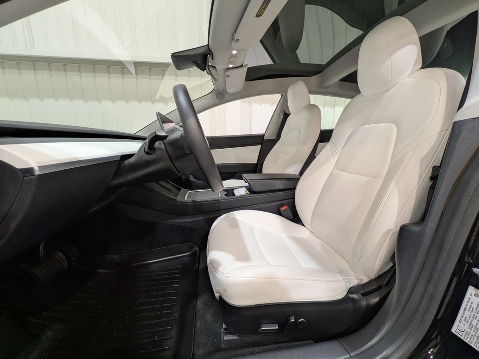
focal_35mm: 14
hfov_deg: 102.1
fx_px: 194
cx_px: 240
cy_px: 180
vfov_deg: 85.7
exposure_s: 1/25
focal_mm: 1.83
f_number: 2.2
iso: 57
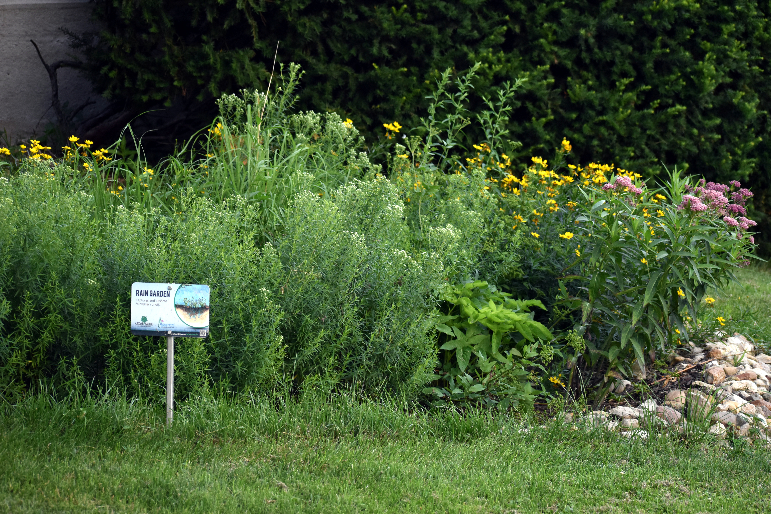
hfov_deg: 17.1
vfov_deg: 11.4
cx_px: 386
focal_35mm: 120
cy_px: 257
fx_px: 2570
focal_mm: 80
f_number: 4.8
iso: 1000
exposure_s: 1/500
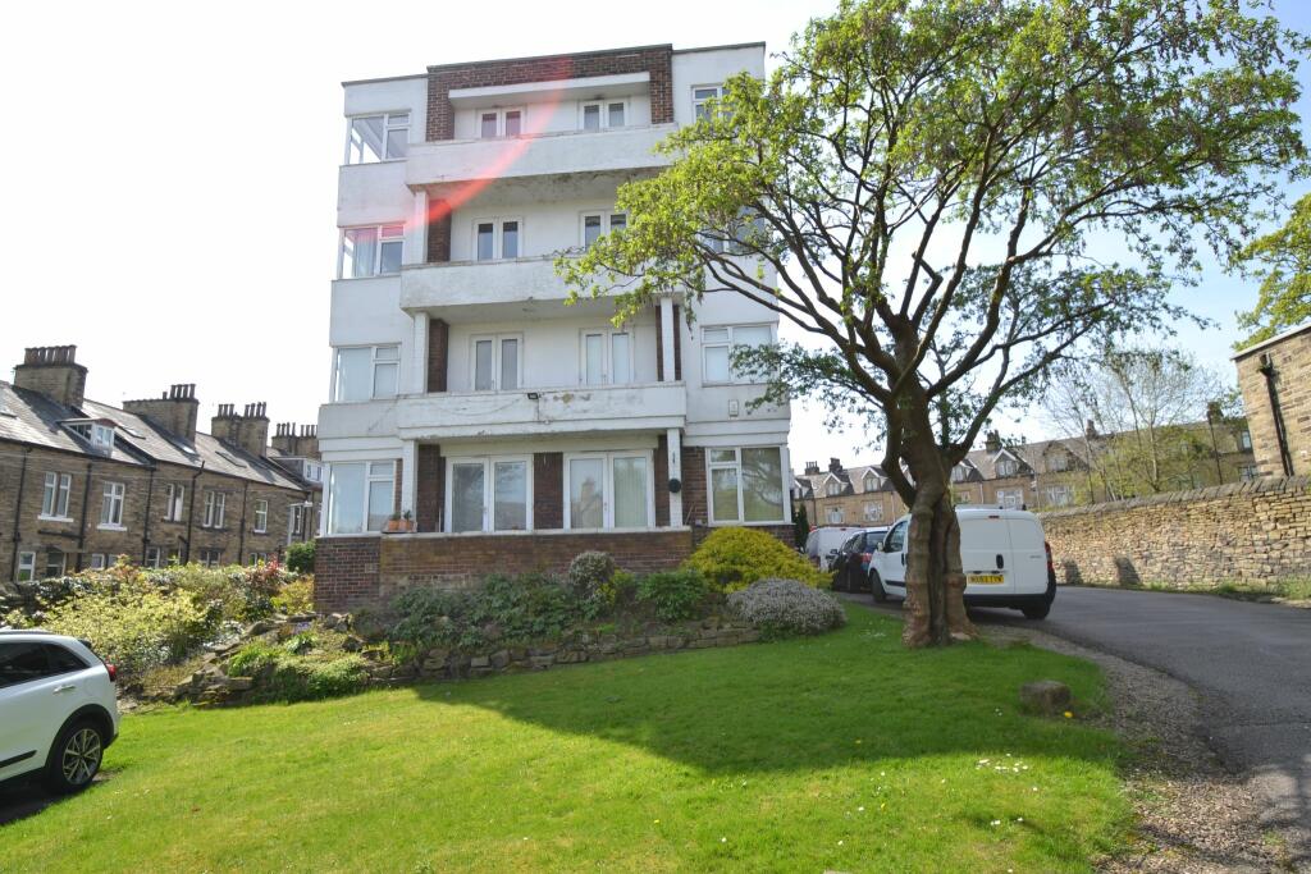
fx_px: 656
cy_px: 437
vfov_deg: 67.4
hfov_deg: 90.0
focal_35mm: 18
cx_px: 656
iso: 100
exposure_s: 1/160
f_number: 6.3
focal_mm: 12
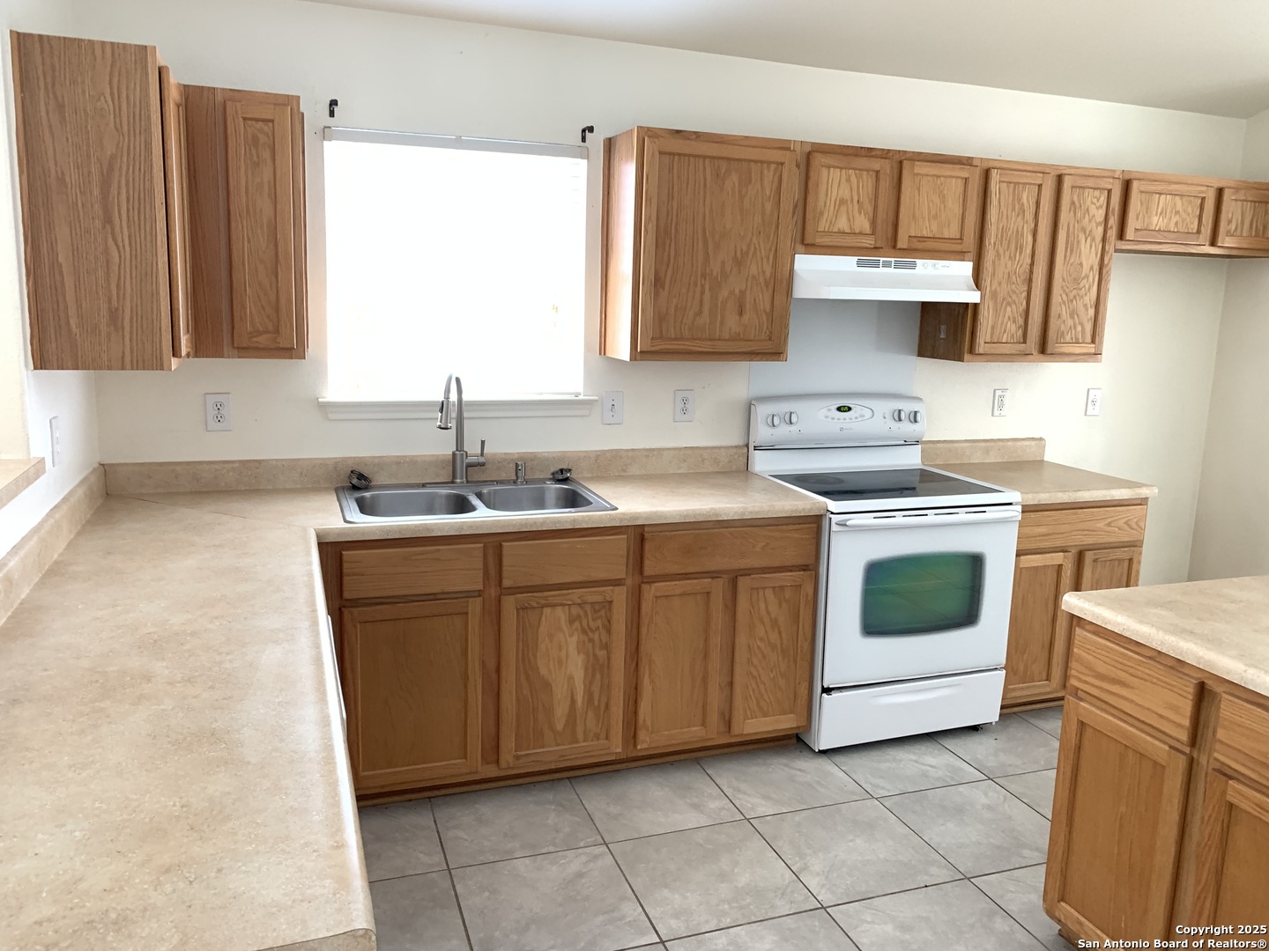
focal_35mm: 26
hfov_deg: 67.3
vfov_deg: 53.1
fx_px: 953
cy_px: 476
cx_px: 634
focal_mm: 4.25
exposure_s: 1/60
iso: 160
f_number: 1.8
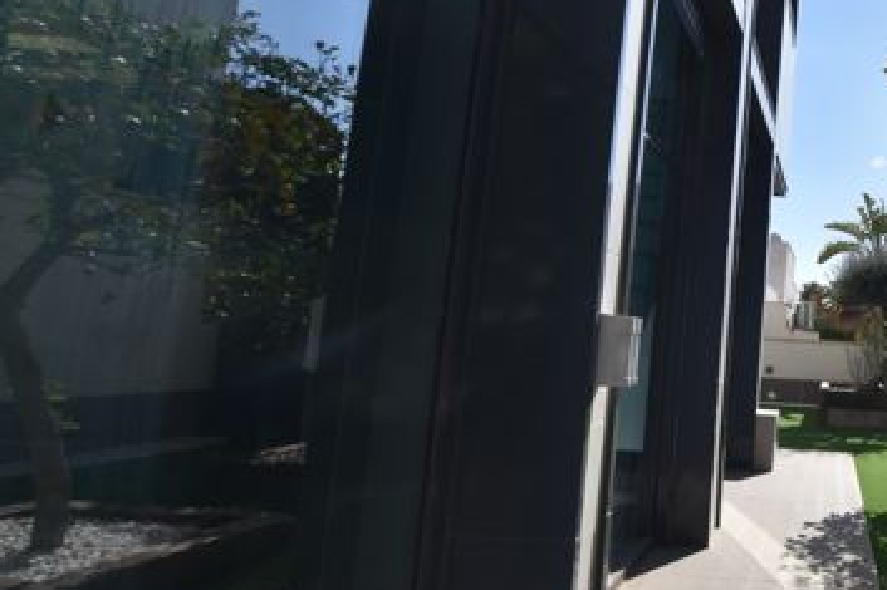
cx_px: 866
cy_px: 244
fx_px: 739
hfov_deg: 51.2
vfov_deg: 43.4
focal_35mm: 30
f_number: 9
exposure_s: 1/640
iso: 200
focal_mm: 10
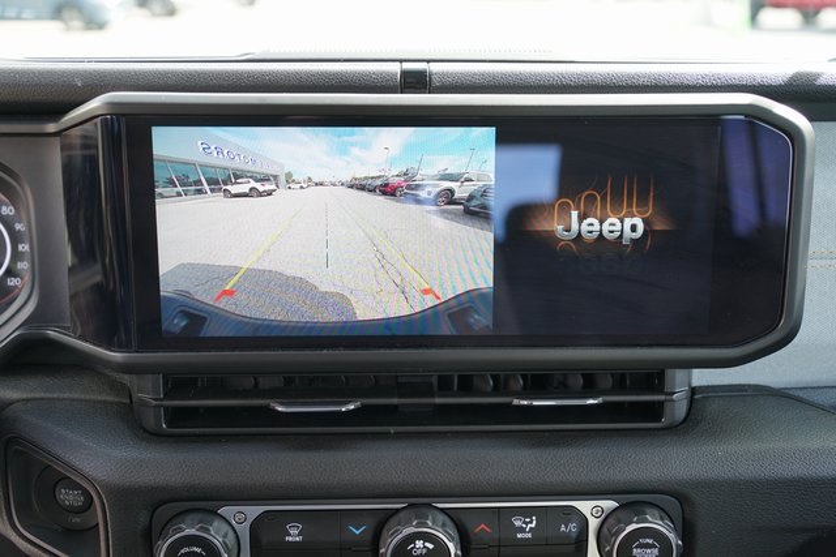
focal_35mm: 35
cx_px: 418
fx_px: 813
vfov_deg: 37.9
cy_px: 278
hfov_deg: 54.4
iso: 125
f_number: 4
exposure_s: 1/60
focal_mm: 35
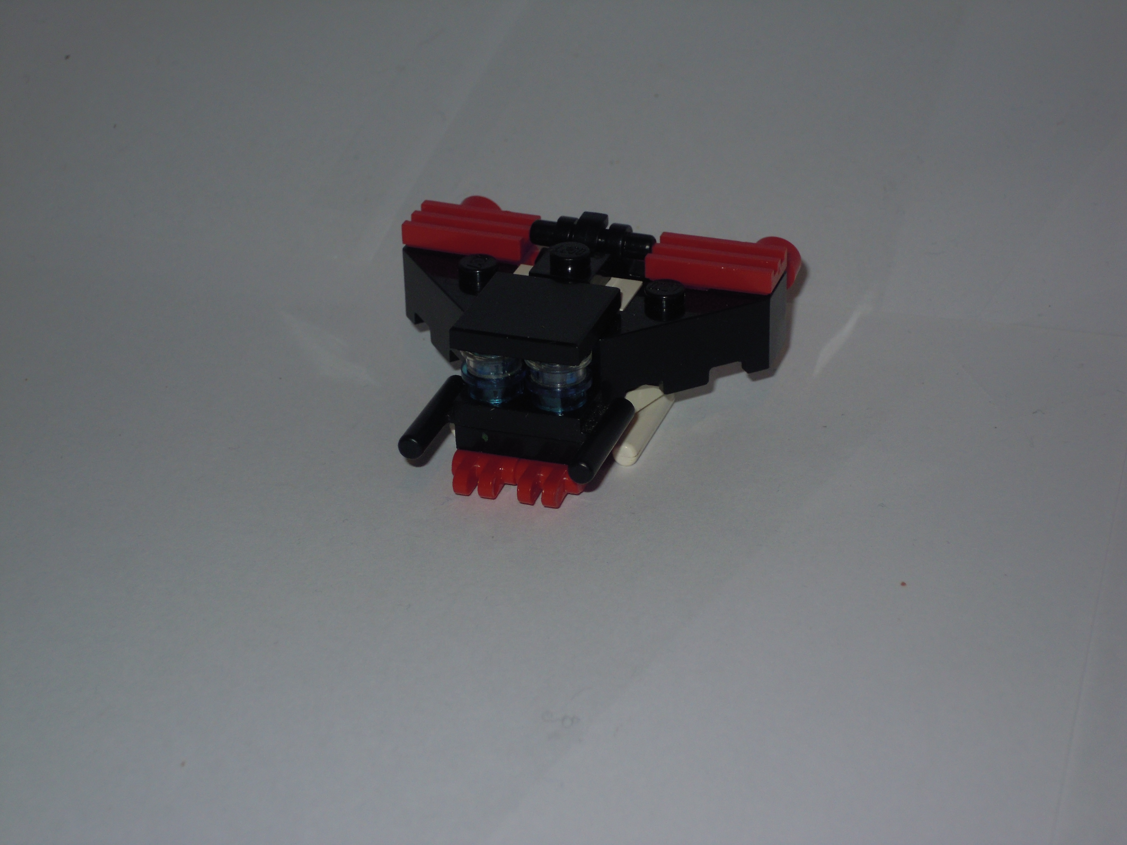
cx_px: 564
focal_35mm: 87
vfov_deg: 17.0
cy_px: 422
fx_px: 2832
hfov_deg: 22.5
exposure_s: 1/50
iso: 100
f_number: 4.9
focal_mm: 15.5
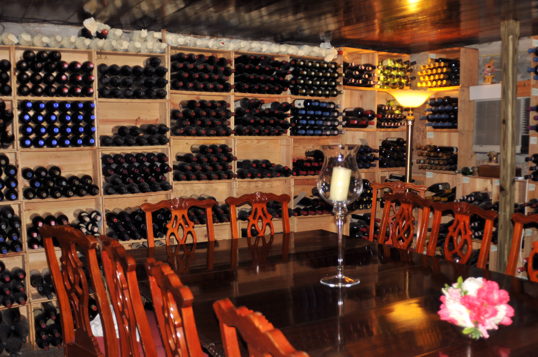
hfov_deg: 53.1
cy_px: 179
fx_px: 537
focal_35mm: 36
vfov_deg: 36.8
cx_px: 300
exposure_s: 1/60
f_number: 2.8
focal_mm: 20
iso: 200
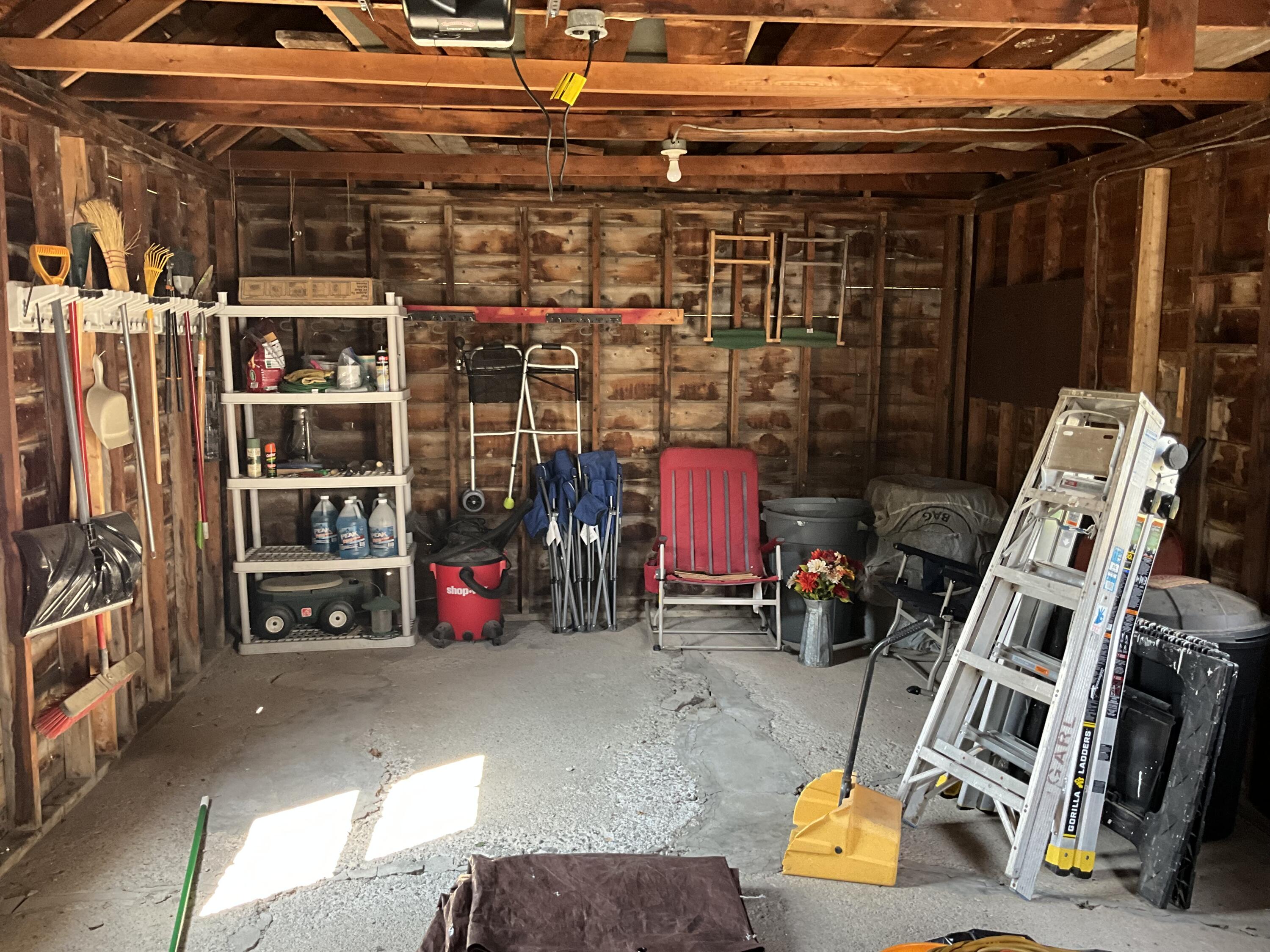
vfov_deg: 48.2
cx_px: 635
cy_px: 476
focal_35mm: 29
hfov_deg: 61.7
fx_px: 1064
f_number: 1.8
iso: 125
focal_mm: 3
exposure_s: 1/60
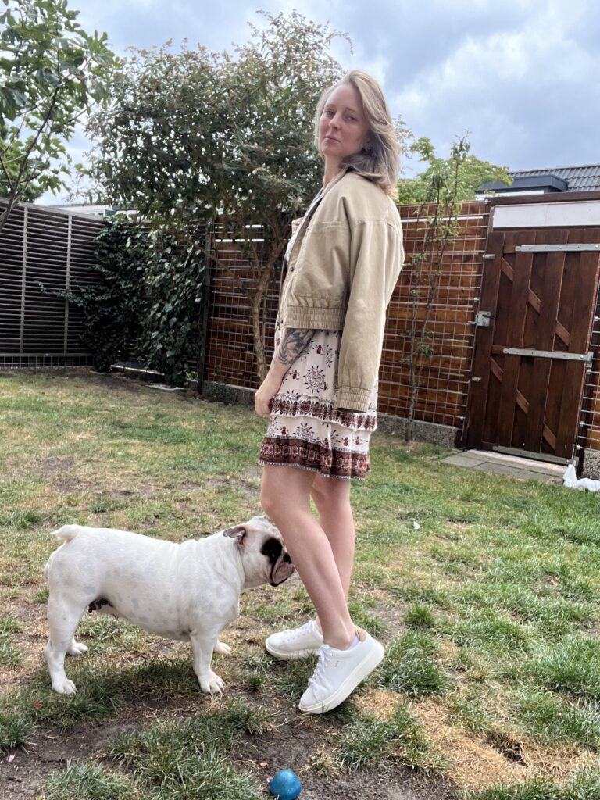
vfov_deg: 60.0
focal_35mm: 30
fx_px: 693
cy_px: 400
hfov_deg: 46.8
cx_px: 300
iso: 40
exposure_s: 1/157
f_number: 2.2
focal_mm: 2.71
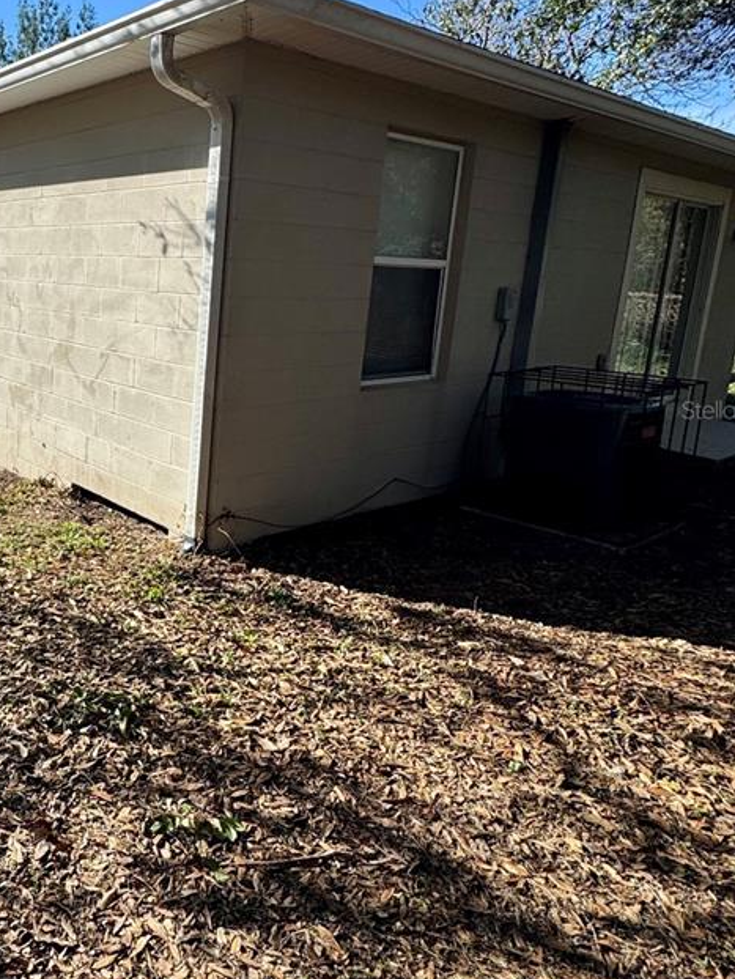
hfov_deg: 46.7
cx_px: 85
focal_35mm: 27
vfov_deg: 64.9
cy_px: 409
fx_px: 764
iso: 50
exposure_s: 1/1748
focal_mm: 2.22
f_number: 2.2
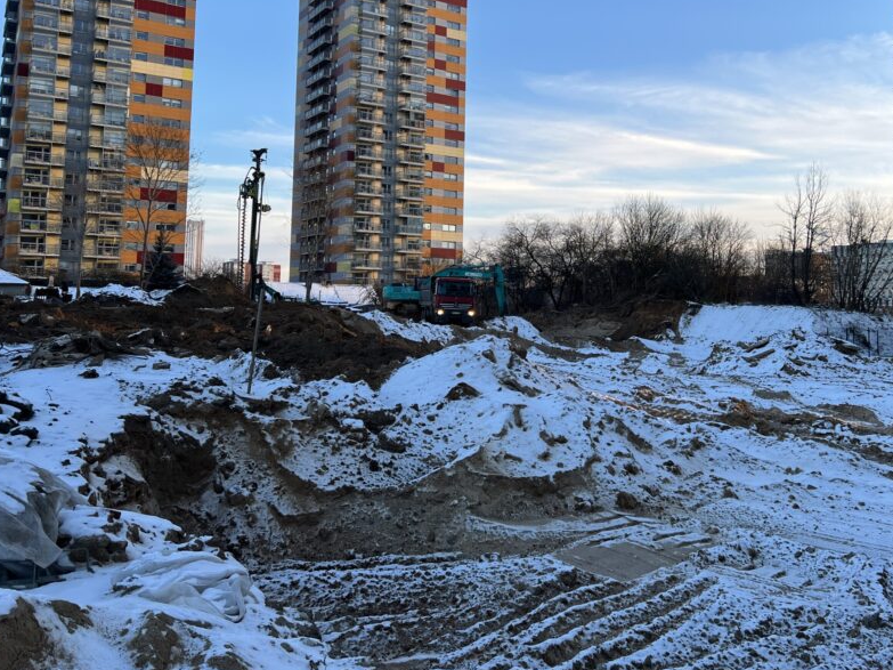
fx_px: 877
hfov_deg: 53.2
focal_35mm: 34
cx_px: 573
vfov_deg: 41.4
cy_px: 240
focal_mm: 5.7
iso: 50
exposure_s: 1/780
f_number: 1.5
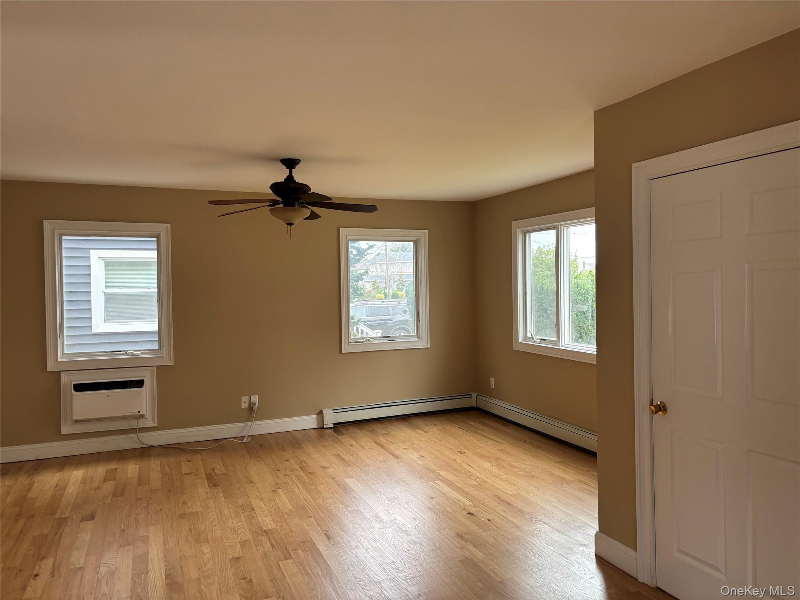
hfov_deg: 67.3
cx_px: 400
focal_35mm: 26
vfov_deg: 53.1
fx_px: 601
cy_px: 300
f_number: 1.6
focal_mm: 5.96
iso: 64
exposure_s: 1/121
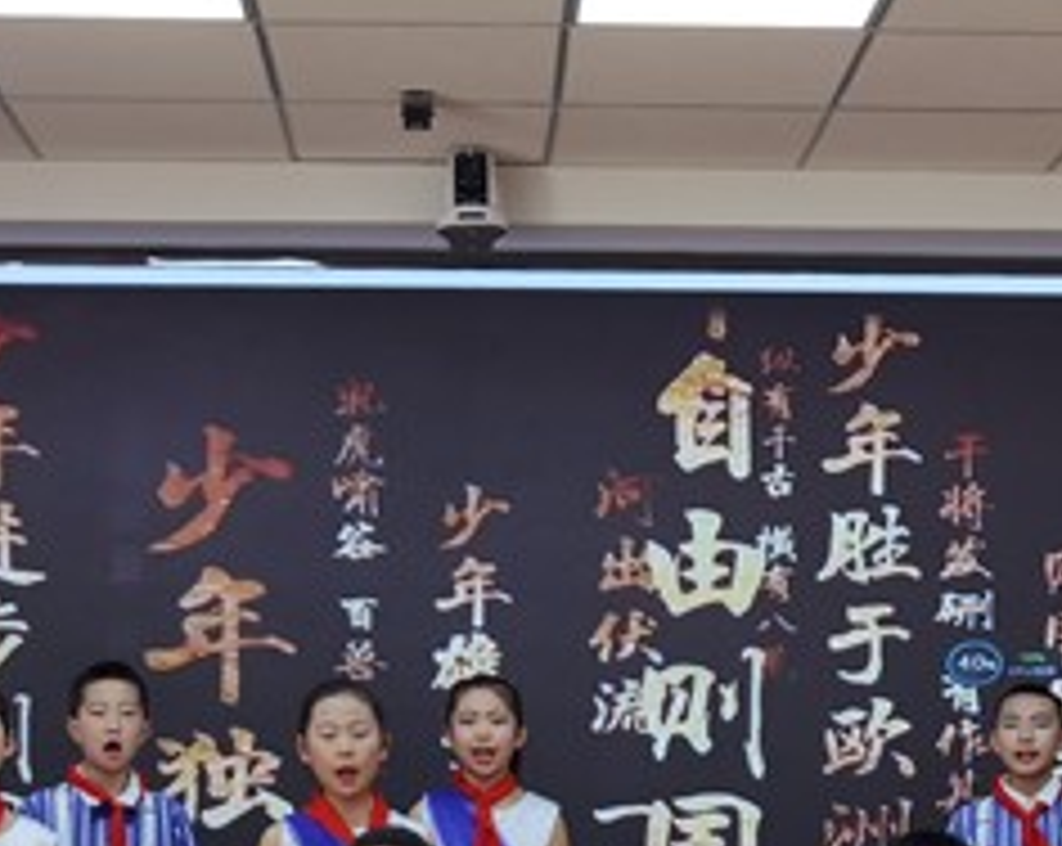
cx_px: 580
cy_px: 950
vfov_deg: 17.0
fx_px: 2730
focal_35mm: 87
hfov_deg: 22.0
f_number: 1.9
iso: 64
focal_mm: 6.71
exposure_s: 1/100
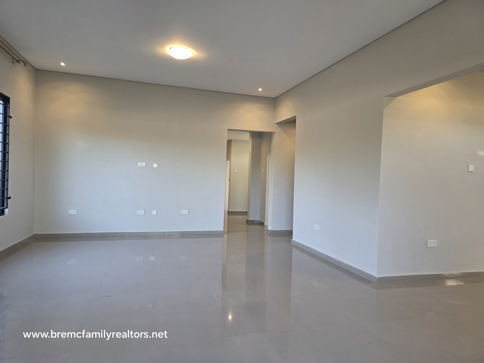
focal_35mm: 23
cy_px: 182
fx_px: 322
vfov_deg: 58.9
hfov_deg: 73.9
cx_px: 242
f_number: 1.7
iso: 200
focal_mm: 6.3
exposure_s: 1/180
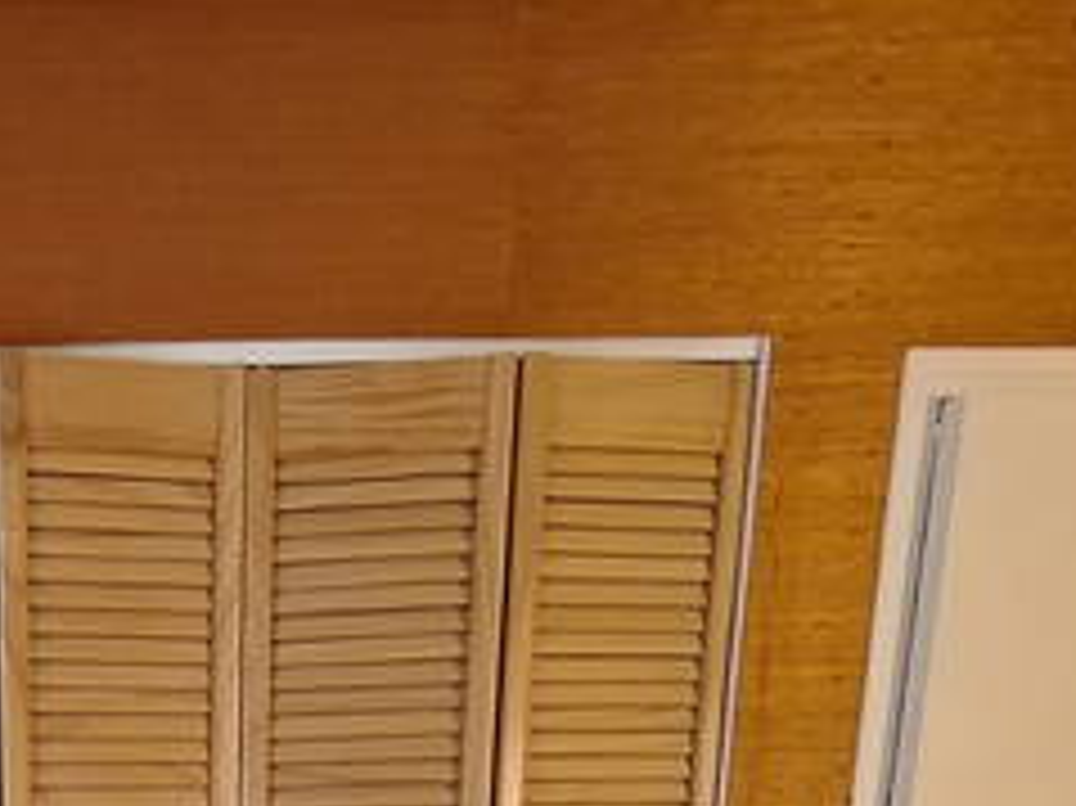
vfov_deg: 24.1
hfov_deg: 38.3
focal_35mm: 43
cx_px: -32
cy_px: 1288
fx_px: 1336
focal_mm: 1.74
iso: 250
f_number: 2.2
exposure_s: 1/25
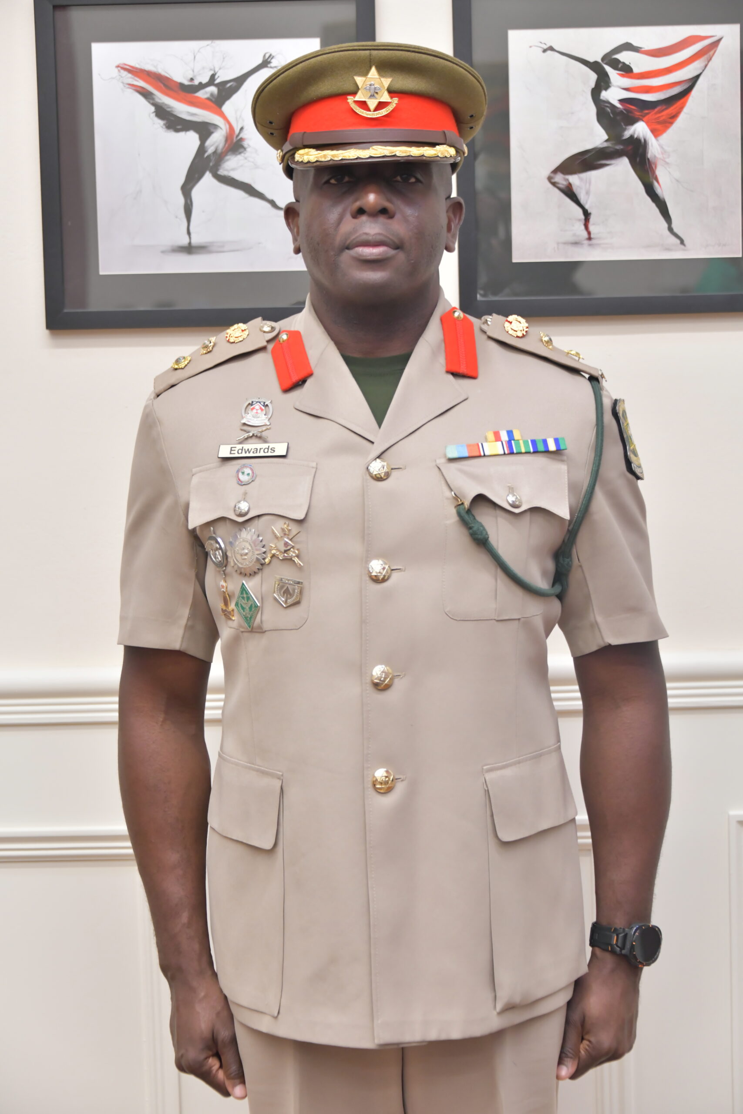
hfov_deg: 16.7
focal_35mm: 82
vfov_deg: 24.8
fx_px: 2538
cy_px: 557
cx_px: 372
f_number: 5.6
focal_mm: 82
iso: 2500
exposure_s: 1/100
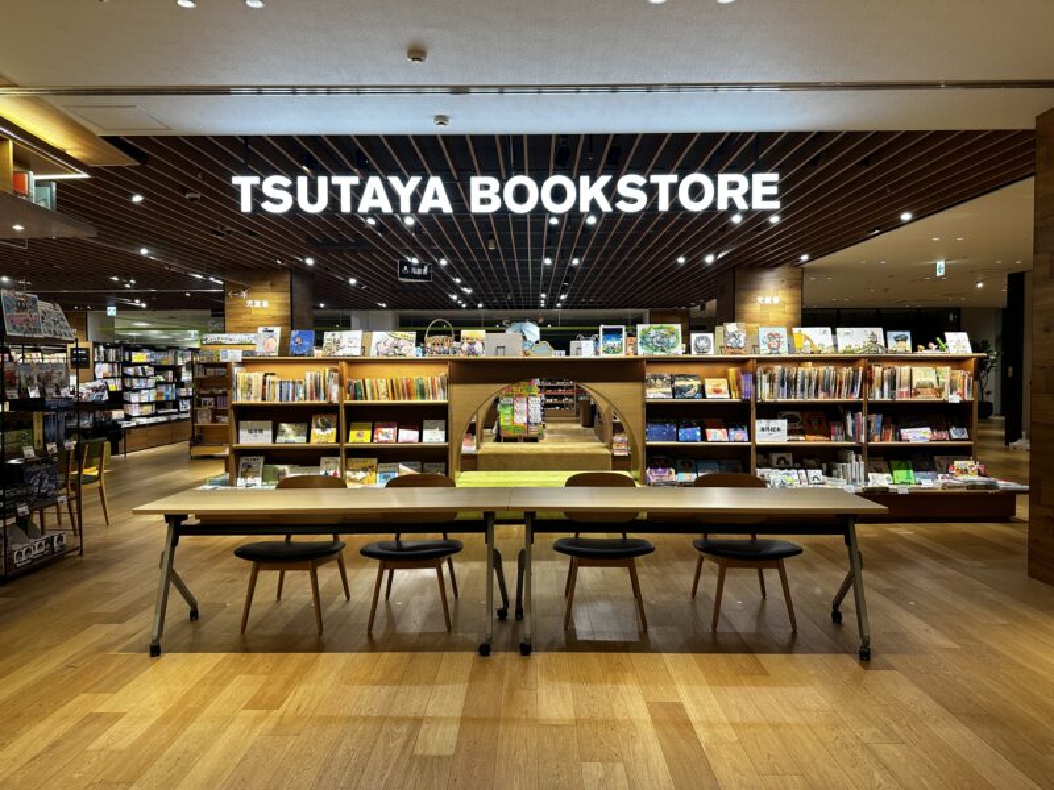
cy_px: 395
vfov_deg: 56.8
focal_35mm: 24
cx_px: 527
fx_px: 731
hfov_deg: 71.6
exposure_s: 1/120
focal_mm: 6.86
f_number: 1.78
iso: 125
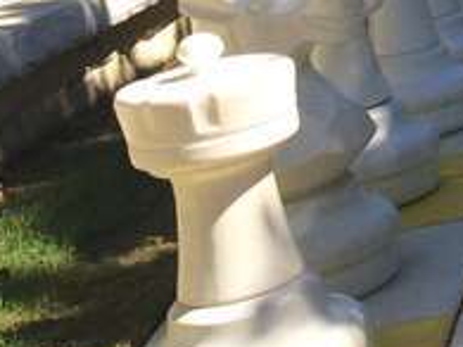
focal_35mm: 123
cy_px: -126
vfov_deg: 11.7
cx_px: 857
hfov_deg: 14.1
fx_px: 1644
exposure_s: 1/1026
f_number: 2.2
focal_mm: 4.12
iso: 32
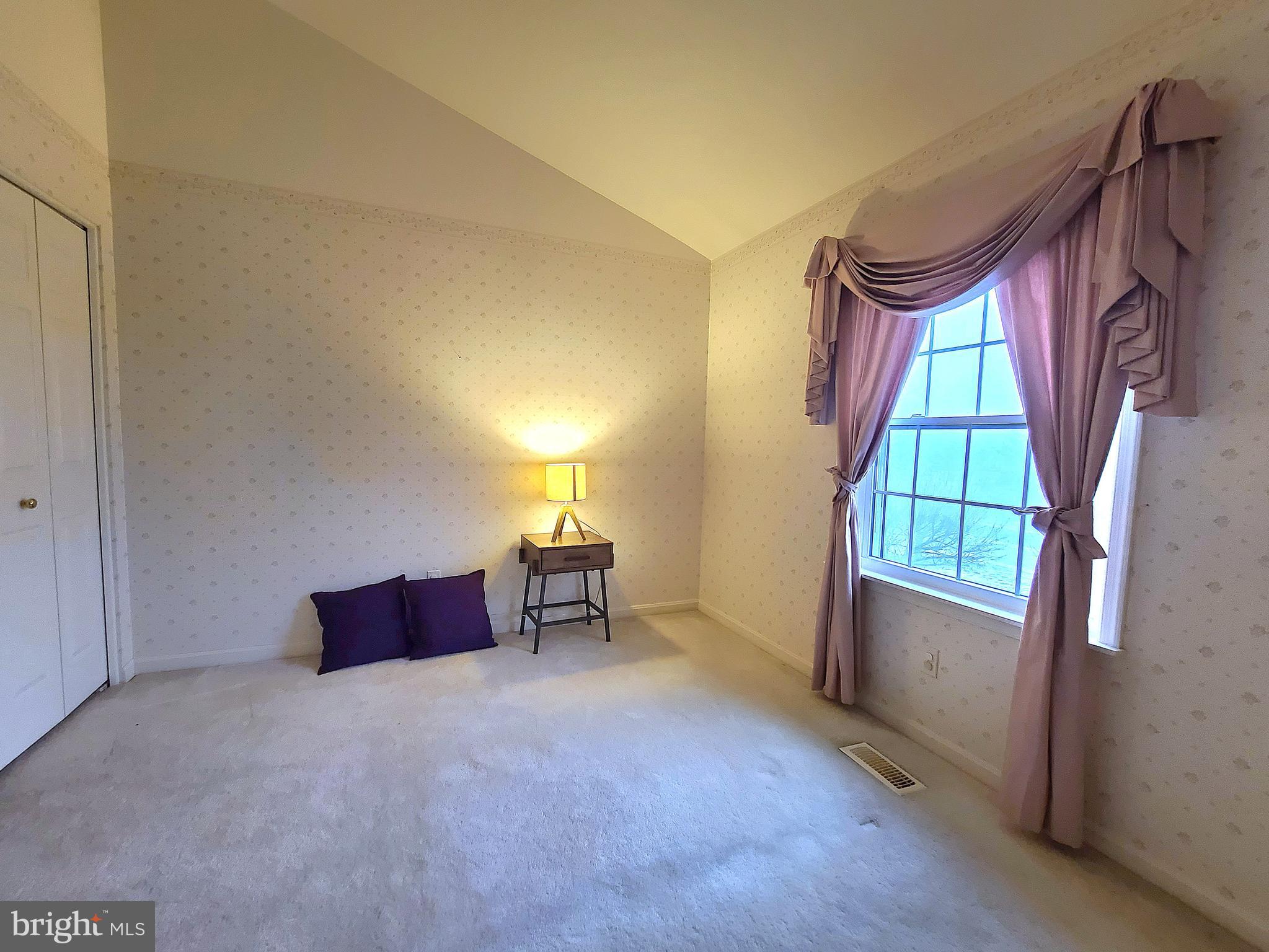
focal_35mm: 13
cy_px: 476
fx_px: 477
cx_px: 634
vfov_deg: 89.9
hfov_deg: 106.2
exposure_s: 1/40
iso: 400
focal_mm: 2.2
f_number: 2.2
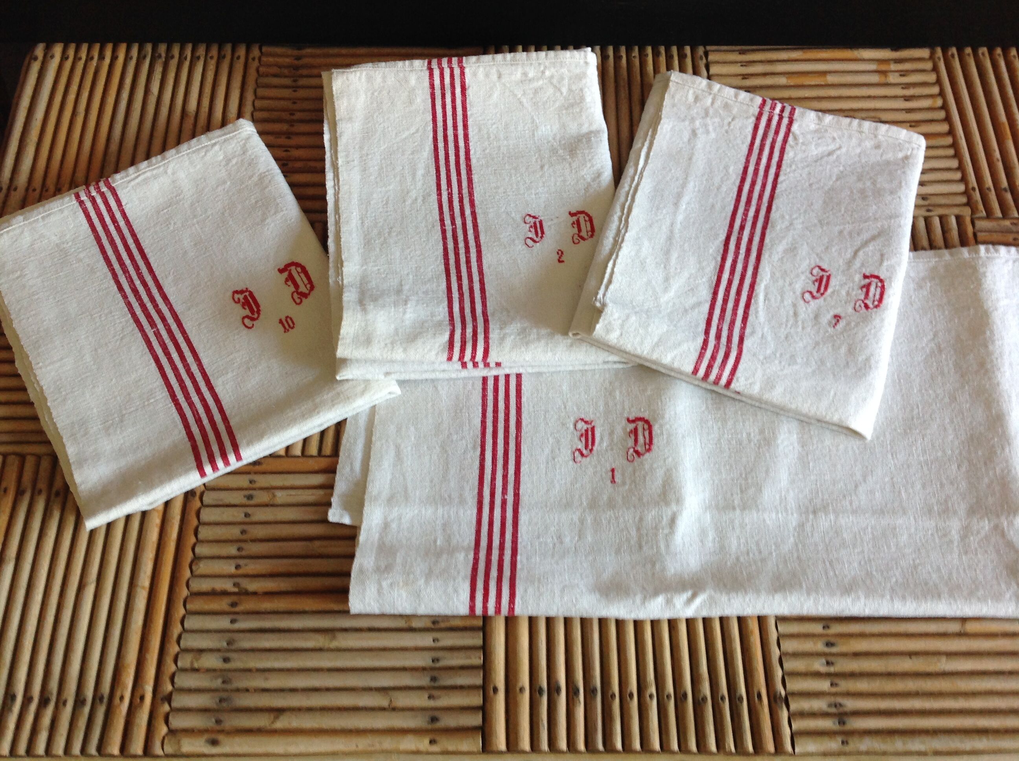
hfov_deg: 52.7
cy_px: 380
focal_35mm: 35
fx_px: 1029
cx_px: 510
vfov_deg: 40.6
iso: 80
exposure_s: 1/15
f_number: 2.4
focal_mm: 4.28
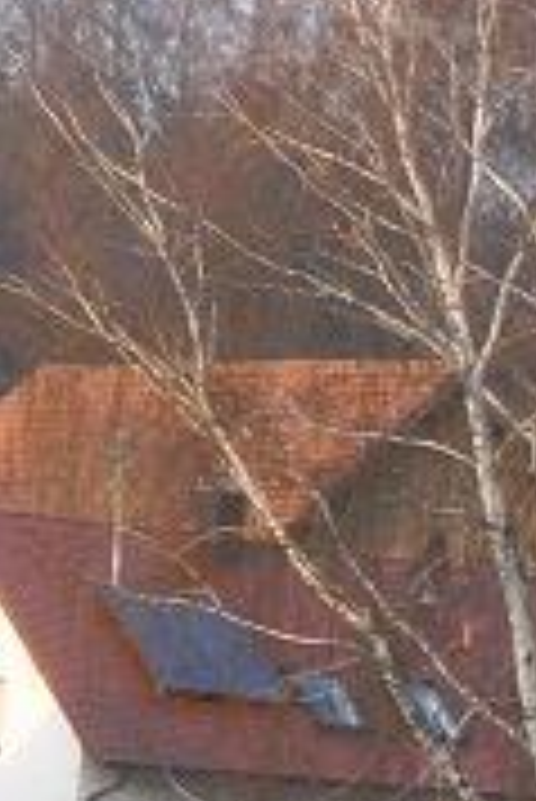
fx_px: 6620
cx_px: 1466
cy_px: 1040
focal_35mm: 297
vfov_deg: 6.9
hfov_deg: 4.5
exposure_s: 1/80
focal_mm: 13.02
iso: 100
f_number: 4.7
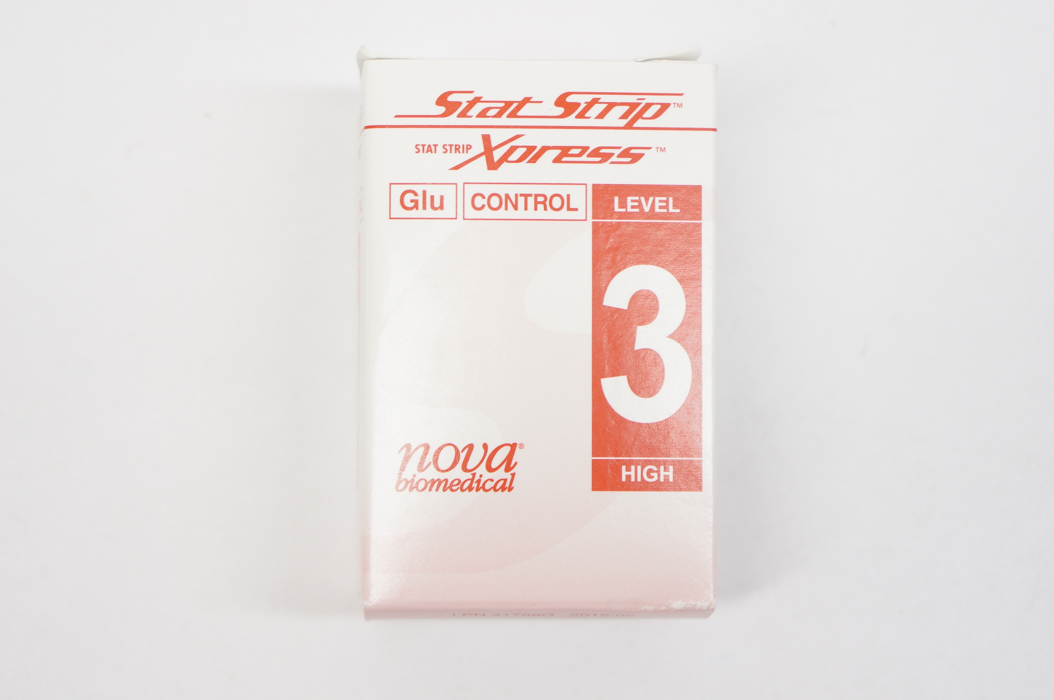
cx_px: 527
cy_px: 350
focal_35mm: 69
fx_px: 2018
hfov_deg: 29.3
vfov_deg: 19.7
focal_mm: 46
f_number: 6.3
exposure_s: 1/60
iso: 400
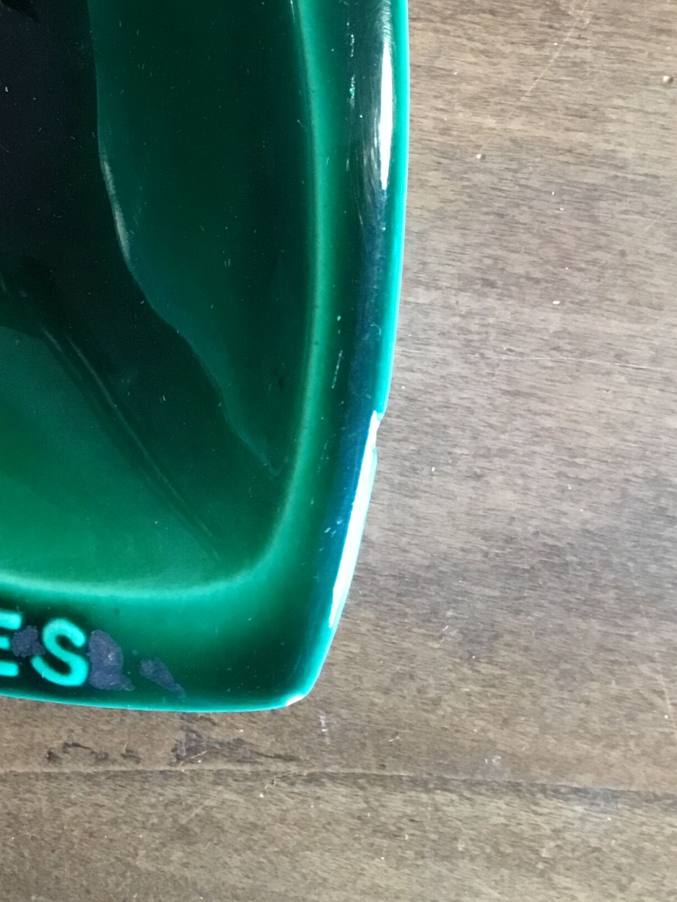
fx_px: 1617
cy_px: 66
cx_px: 9
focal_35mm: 62
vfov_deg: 29.7
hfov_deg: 22.8
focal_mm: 3.3
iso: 200
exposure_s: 1/33
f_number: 2.4
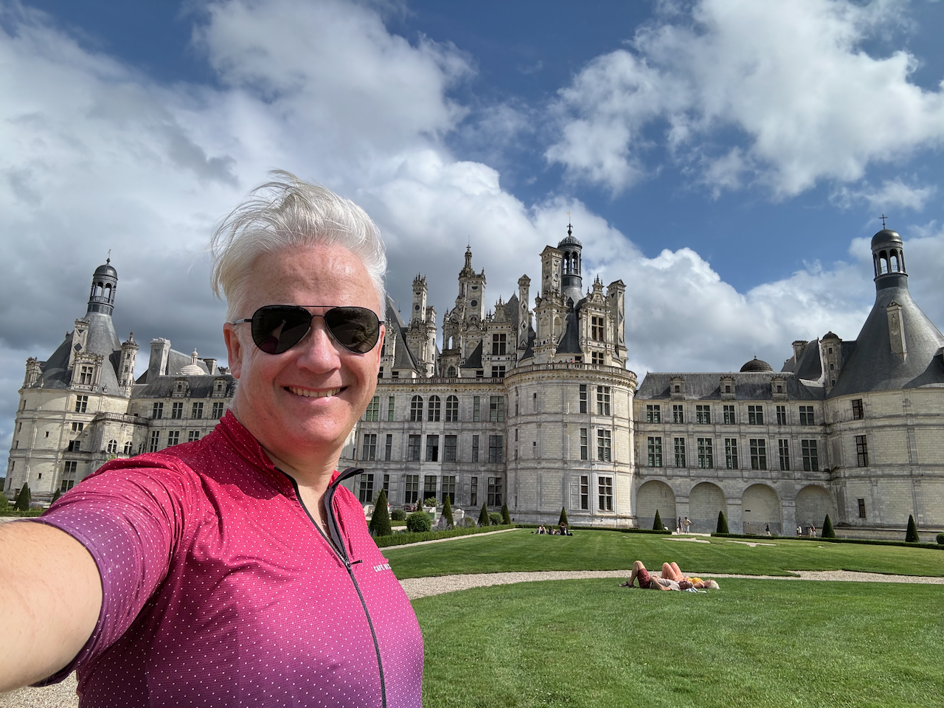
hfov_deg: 73.9
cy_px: 354
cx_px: 472
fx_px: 627
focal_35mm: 23
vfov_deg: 58.9
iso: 25
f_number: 1.9
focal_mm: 2.69
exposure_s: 1/2070
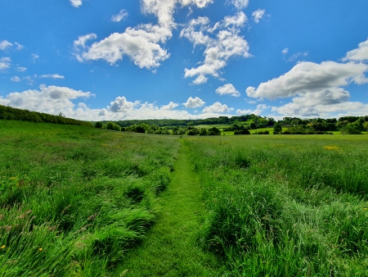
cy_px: 138
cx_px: 184
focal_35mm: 13
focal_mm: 1.8
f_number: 2.2
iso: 50
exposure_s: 1/1472
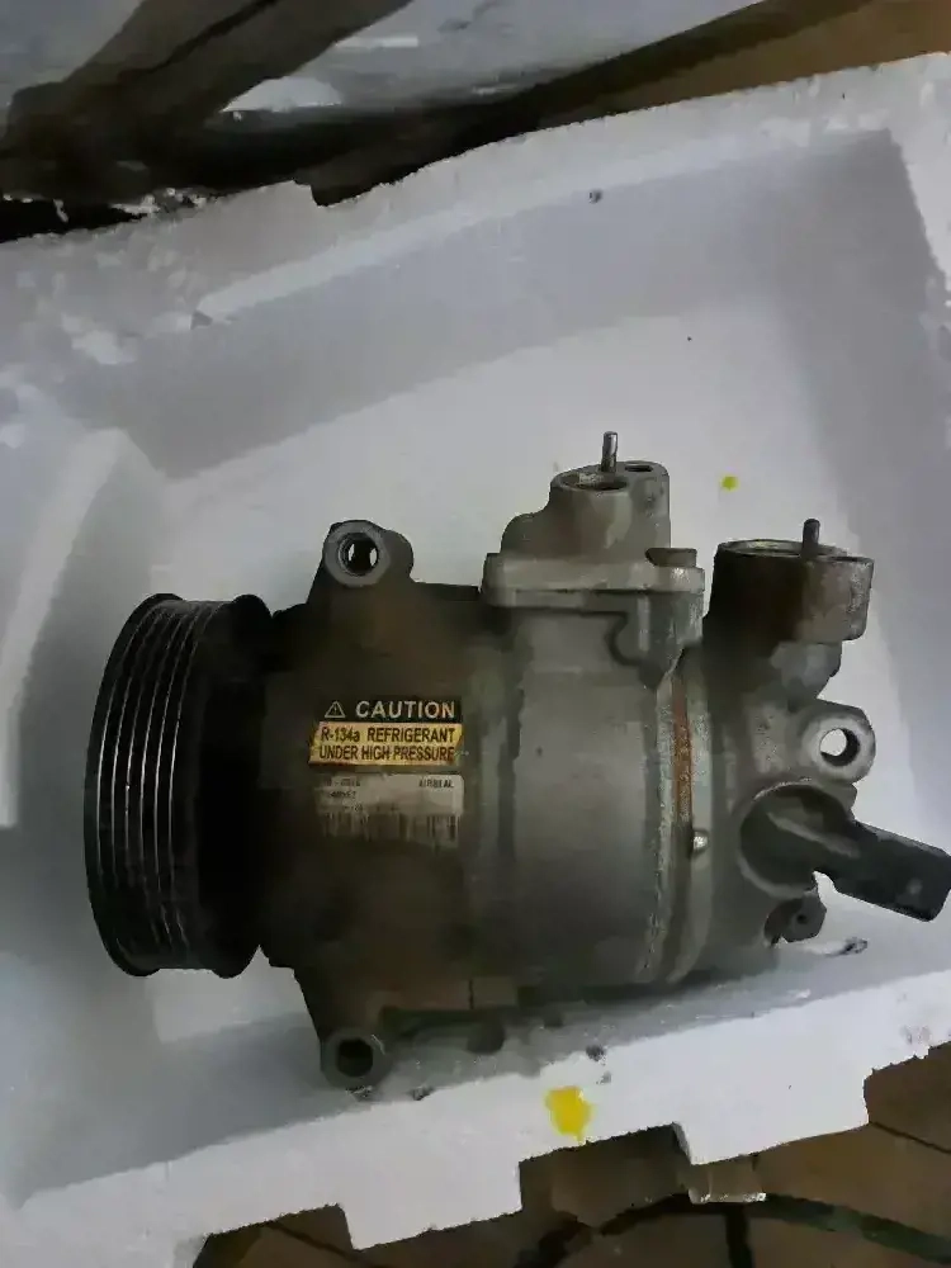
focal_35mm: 24
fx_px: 879
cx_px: 476
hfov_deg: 56.8
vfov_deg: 71.6
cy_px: 634
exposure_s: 1/20
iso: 1600
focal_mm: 5.23
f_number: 1.8
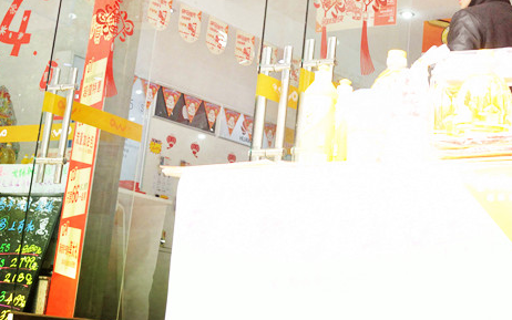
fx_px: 1033
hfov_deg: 27.7
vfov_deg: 17.4
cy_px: 33
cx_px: 322
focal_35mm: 74
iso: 800
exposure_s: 1/100
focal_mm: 28
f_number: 8
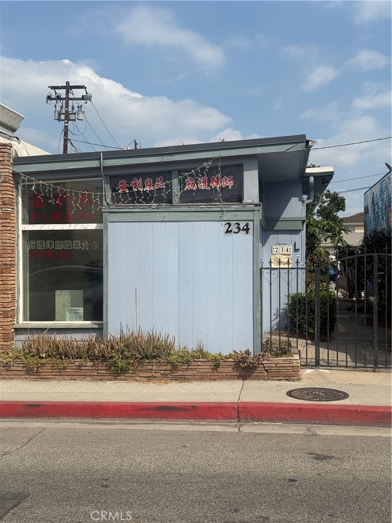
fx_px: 725
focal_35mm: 48
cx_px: 196
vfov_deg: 39.7
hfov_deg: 30.3
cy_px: 262
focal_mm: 6.76
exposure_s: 1/8772
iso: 80
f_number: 1.78
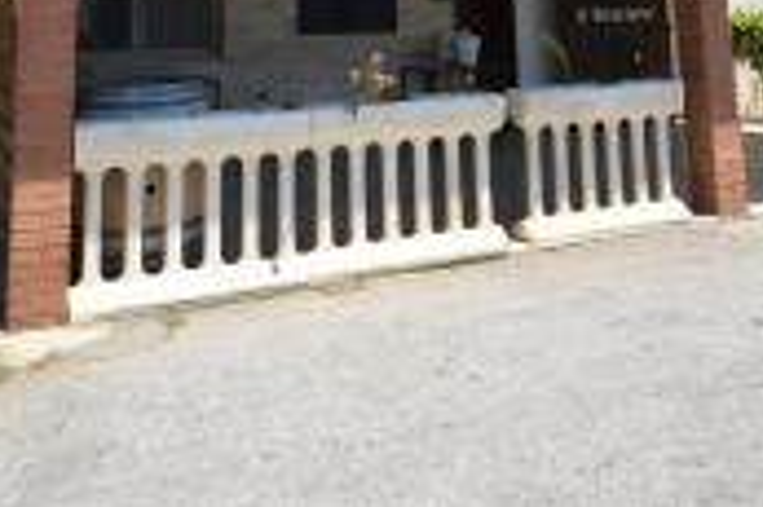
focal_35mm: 39
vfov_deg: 28.3
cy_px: -145
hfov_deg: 49.6
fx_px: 826
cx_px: 386
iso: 100
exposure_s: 1/200
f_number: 7.1
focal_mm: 10
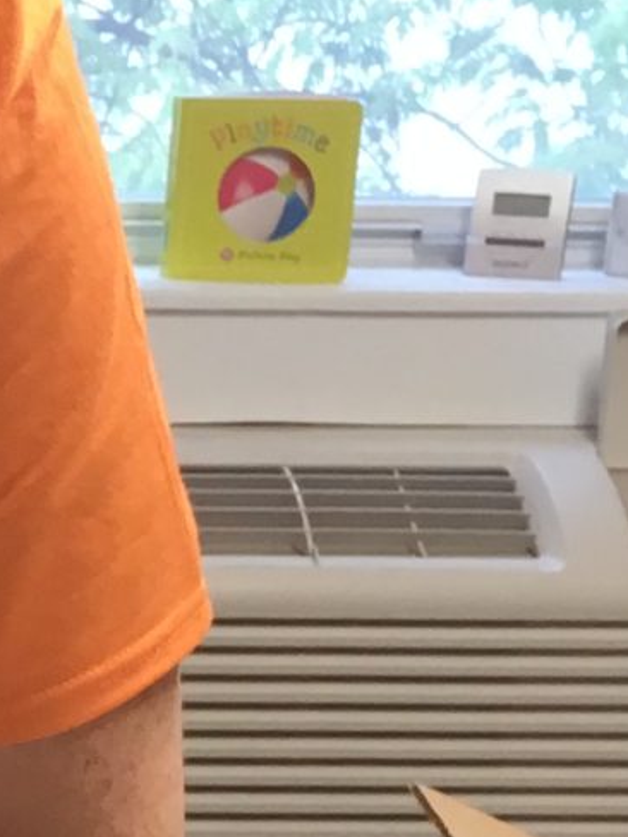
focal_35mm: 152
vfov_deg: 12.5
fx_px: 3677
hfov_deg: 9.2
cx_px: -559
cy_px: 1139
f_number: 2.2
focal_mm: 4.15
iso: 64
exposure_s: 1/30
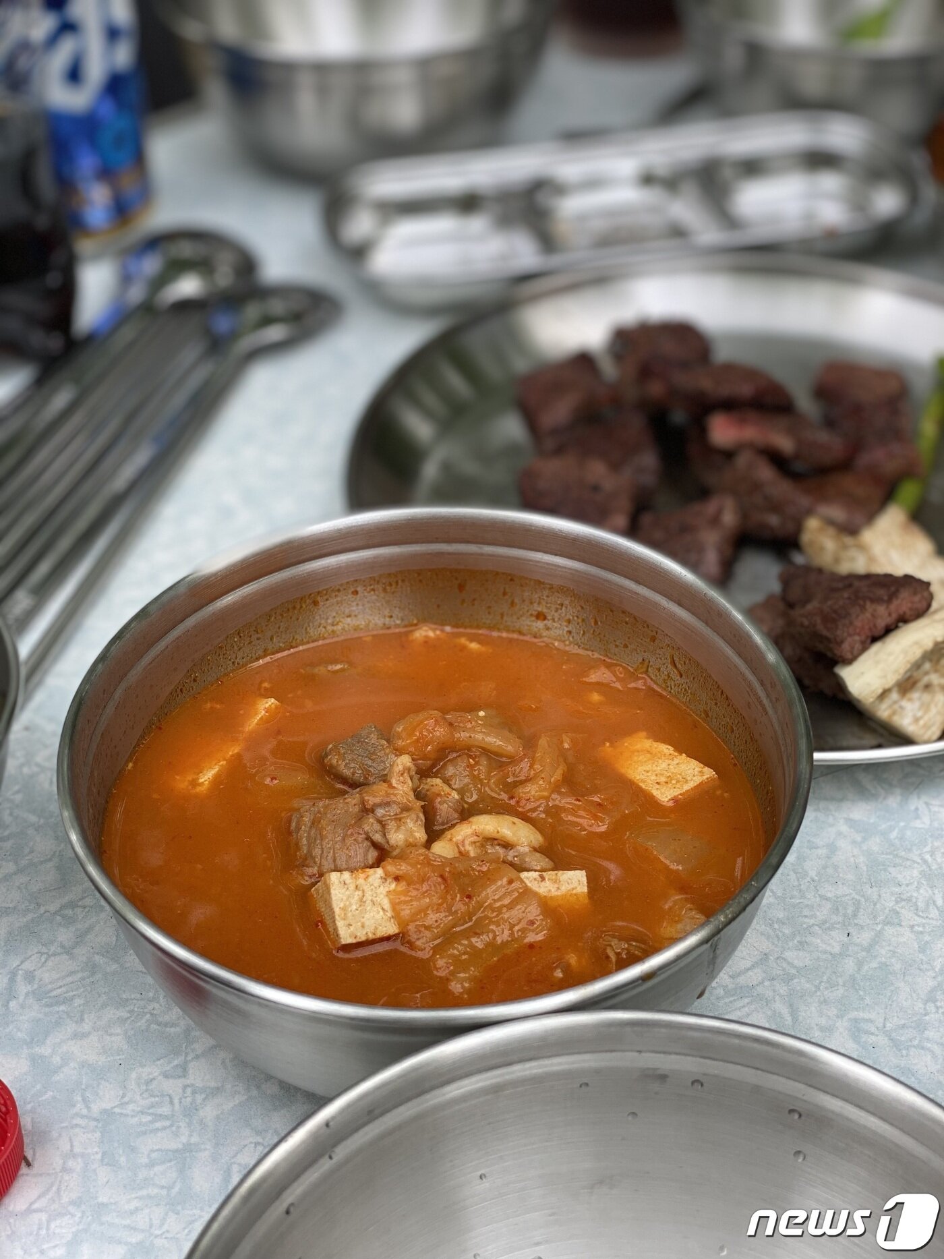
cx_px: 472
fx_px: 1891
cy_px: 630
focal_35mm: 52
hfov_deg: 28.0
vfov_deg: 36.8
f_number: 2
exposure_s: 1/335
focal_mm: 6
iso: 20
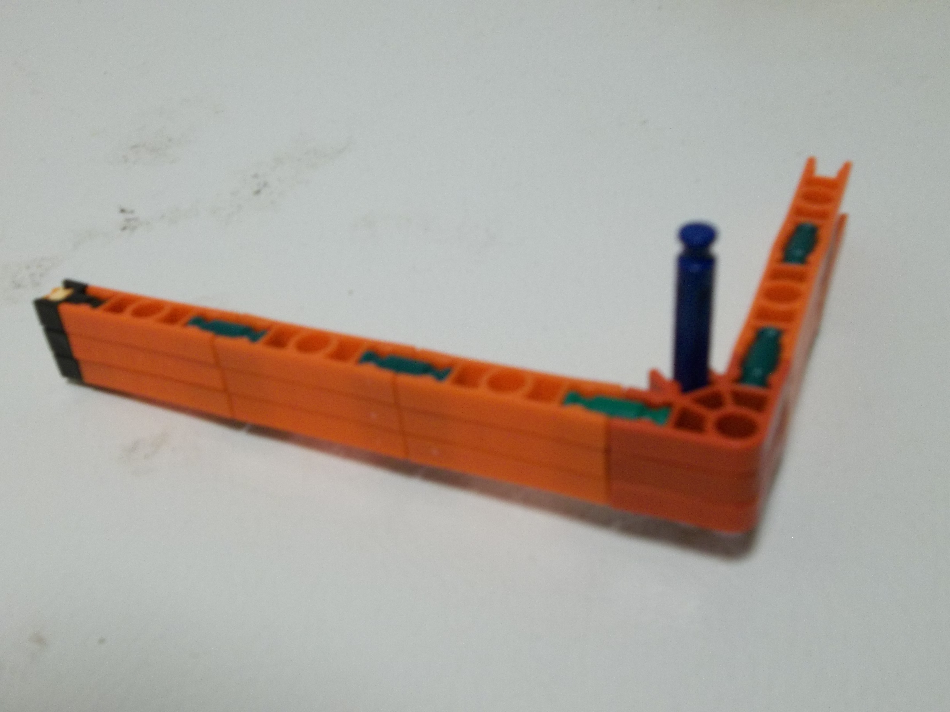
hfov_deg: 50.1
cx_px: 475
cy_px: 356
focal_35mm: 37
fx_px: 1015
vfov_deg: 38.7
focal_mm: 6.6
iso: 160
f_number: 4
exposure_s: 1/10
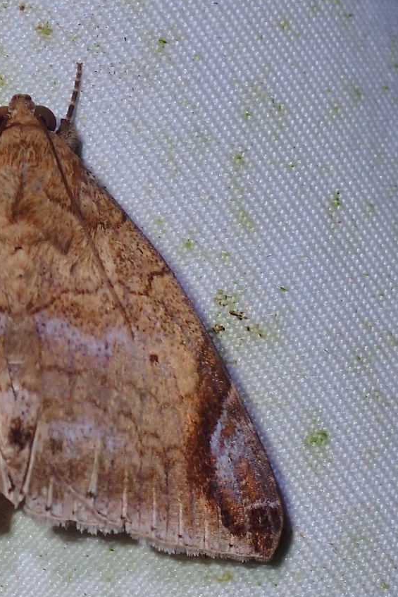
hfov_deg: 9.8
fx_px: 2321
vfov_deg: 14.7
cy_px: 297
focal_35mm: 140
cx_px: 37
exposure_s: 1/200
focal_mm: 18
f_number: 6.3
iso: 200
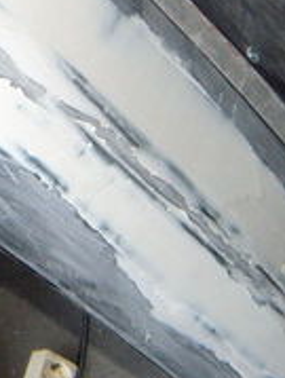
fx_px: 1444
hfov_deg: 10.8
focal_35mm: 132
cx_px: -173
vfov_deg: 14.6
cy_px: -8
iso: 141
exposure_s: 1/45
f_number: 2.9
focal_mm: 6.2
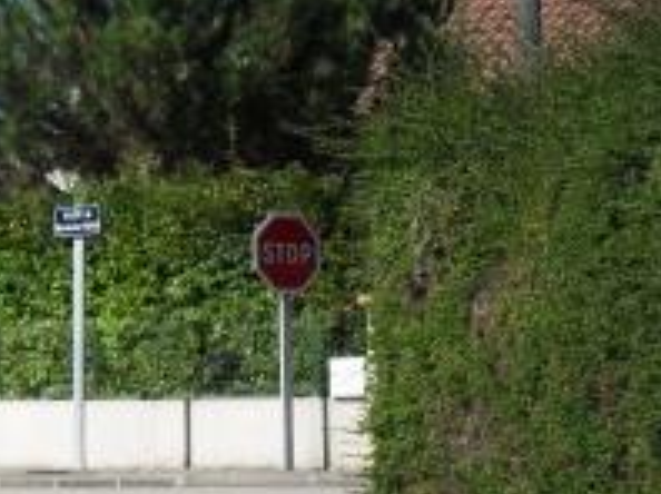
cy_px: 17
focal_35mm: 238
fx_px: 4539
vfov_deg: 6.2
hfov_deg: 8.3
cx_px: -27
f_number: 5.8
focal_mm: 18.9
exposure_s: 1/500
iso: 100
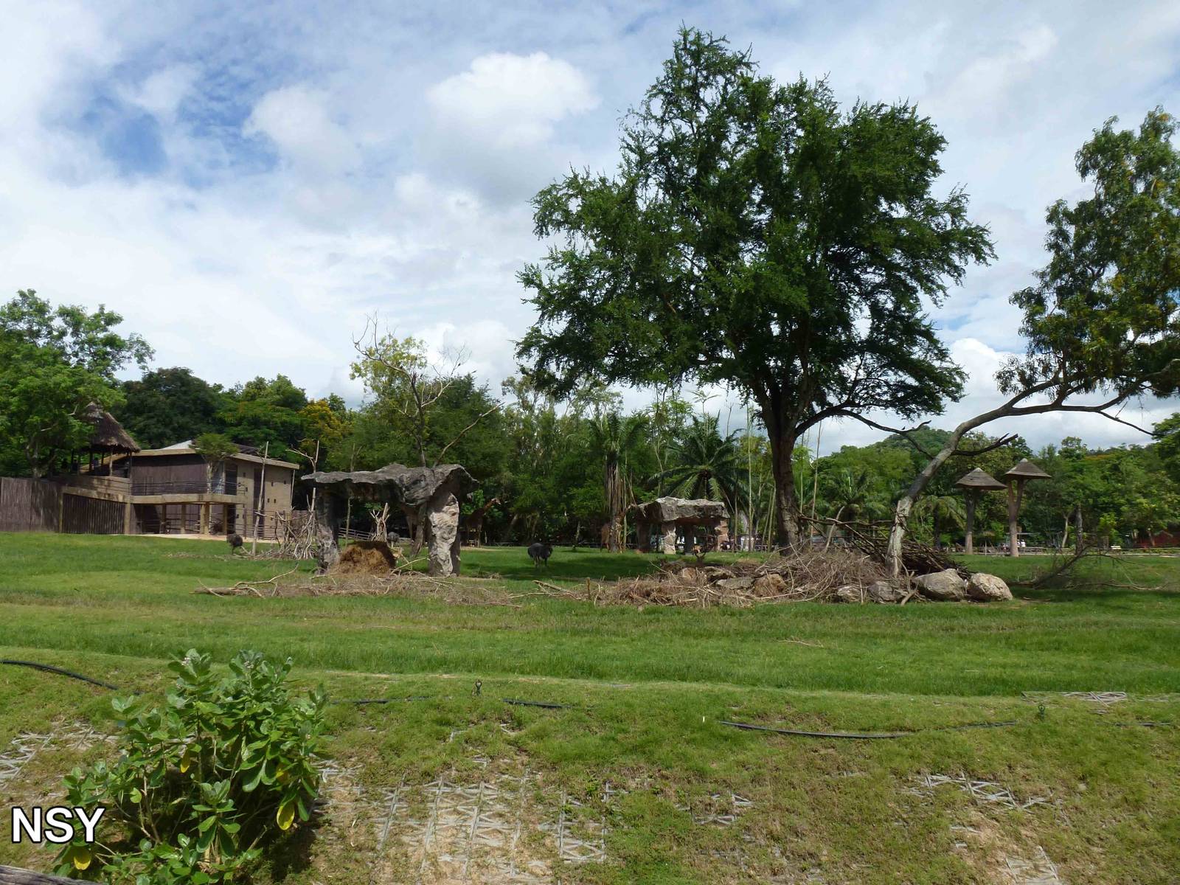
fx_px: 818
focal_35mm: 24
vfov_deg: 56.8
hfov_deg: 71.6
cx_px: 590
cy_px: 442
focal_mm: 4.3
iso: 100
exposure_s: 1/1000
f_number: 4
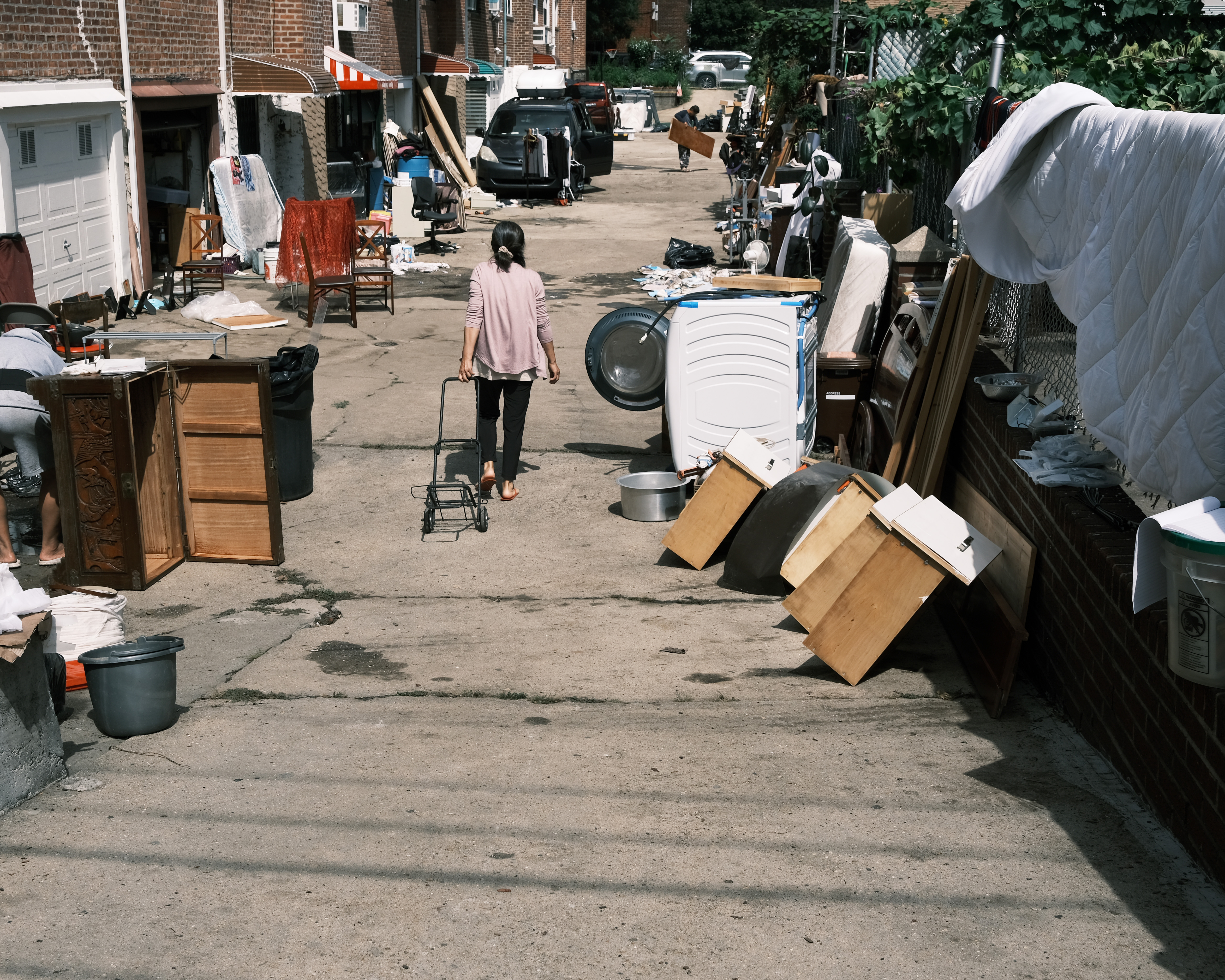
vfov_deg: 38.2
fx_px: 1414
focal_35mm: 39
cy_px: 484
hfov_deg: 46.8
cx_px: 556
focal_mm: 22.7
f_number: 7.1
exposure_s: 1/900
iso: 160
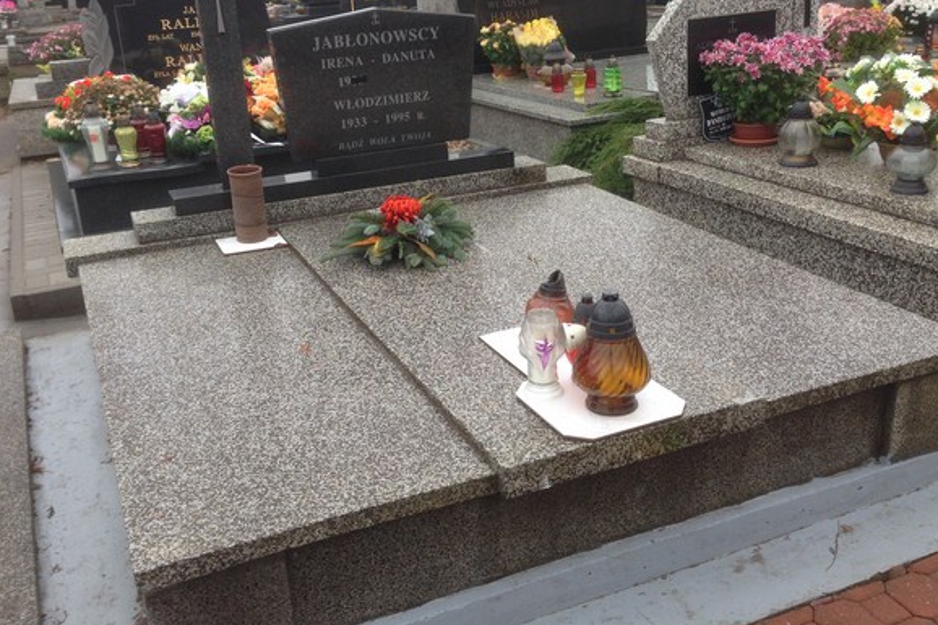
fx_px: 990
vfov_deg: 34.9
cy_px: 247
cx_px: 451
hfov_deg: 50.7
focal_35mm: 38
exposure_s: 1/132
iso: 50
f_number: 2.4
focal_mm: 4.12
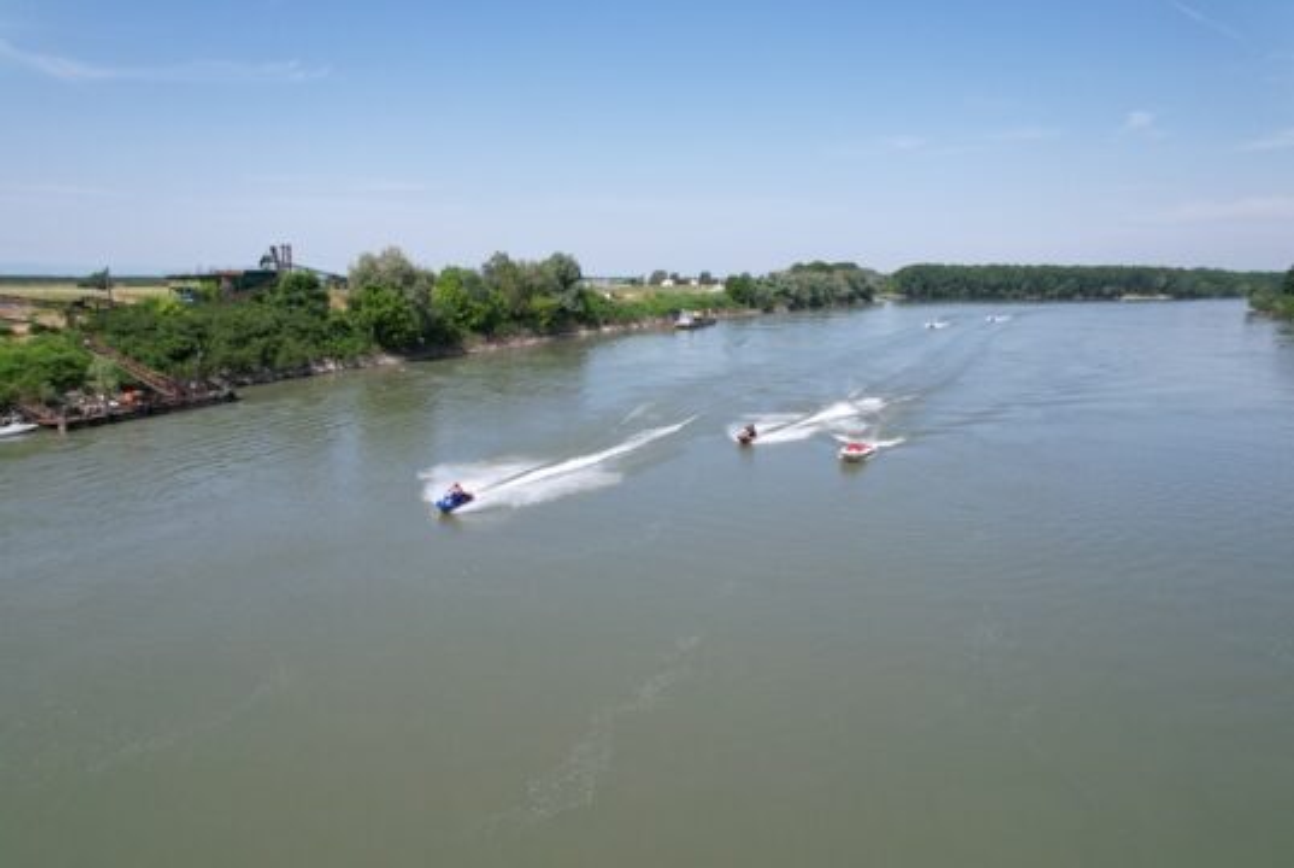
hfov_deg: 78.5
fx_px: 792
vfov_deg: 57.4
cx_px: 647
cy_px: 434
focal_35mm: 22
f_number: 2.8
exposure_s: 1/1600
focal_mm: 8.38
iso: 100
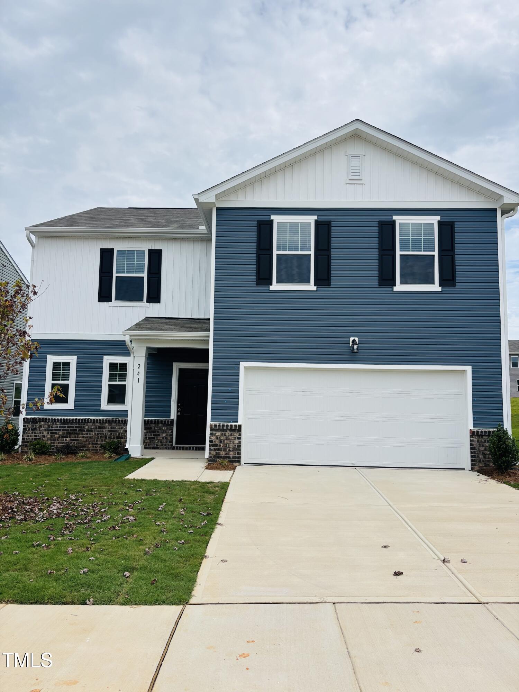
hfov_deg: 53.1
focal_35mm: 26
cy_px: 346
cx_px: 260
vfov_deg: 67.3
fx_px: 520
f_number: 1.6
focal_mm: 5.96
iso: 50
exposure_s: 1/5076
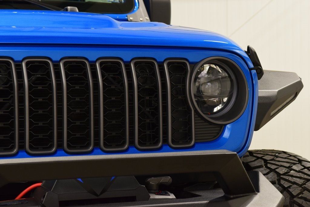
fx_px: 904
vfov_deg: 13.0
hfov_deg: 19.5
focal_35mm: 105
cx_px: 155
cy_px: 104
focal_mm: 70
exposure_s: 1/30
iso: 1400
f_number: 7.1
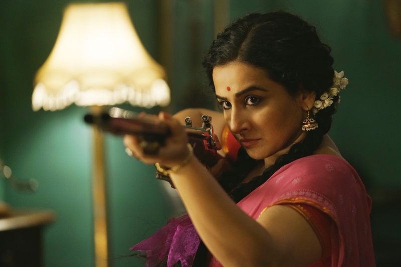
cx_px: 200
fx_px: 1593
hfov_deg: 14.3
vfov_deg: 9.6
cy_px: 134
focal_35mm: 143
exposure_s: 1/80
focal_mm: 143
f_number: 2.8
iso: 2500
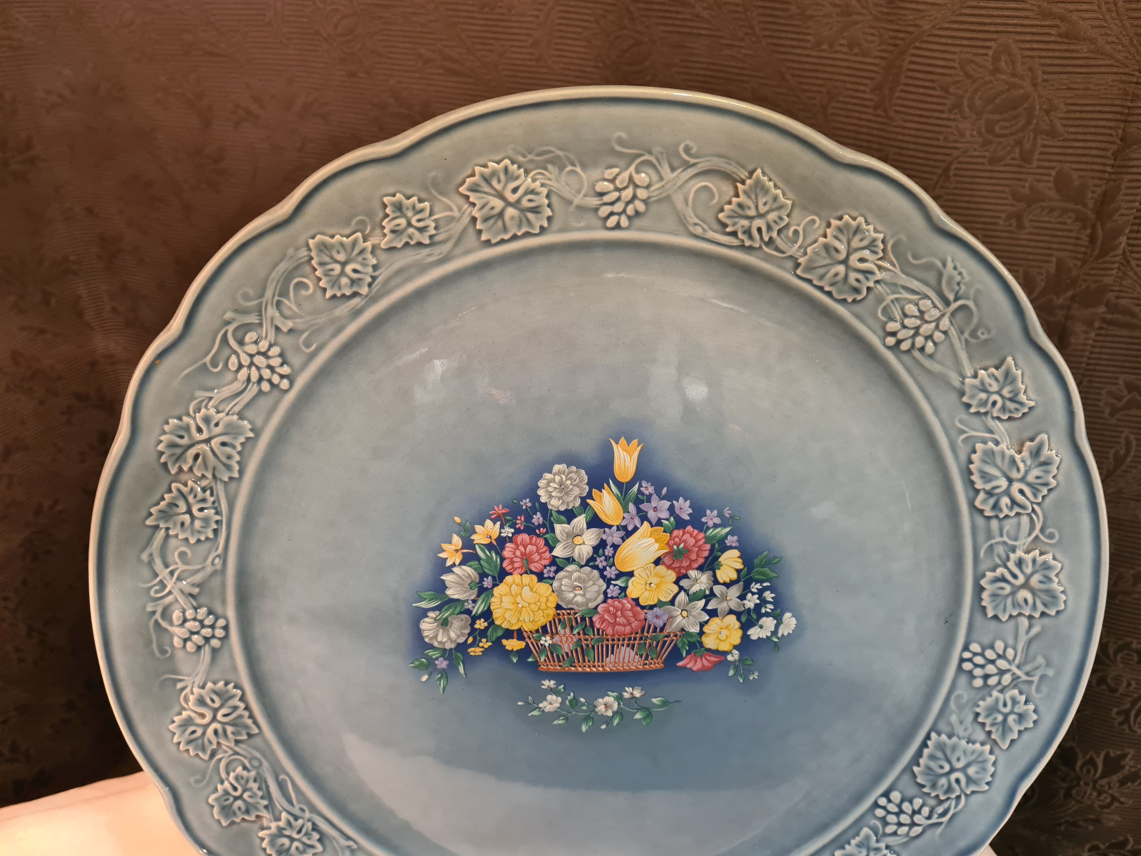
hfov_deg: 67.3
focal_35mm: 26
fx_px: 857
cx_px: 570
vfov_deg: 53.1
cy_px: 428
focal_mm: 5.4
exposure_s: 1/50
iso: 400
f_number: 1.8
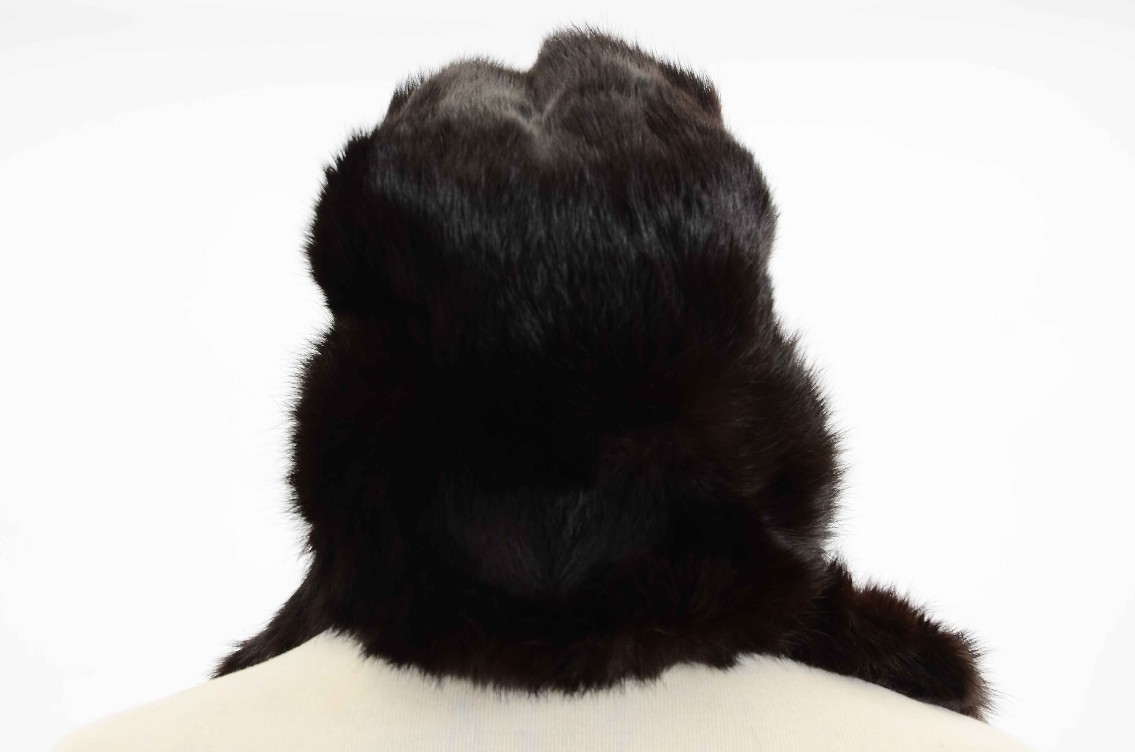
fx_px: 2454
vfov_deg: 17.4
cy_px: 376
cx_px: 568
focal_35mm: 78
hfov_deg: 26.0
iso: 160
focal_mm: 52
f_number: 7.1
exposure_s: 1/80
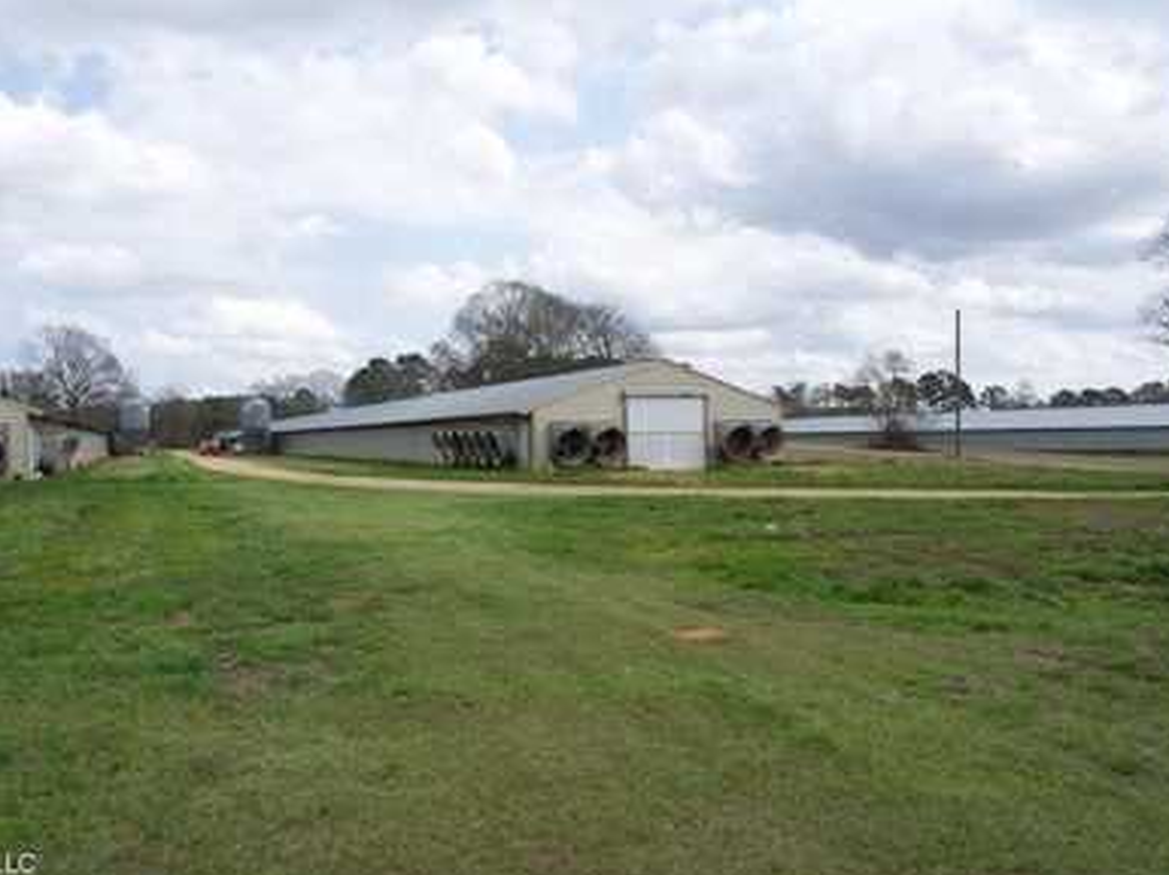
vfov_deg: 51.3
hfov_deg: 65.2
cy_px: 450
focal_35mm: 27
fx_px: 911
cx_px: 531
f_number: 16
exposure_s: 1/200
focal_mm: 24
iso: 400
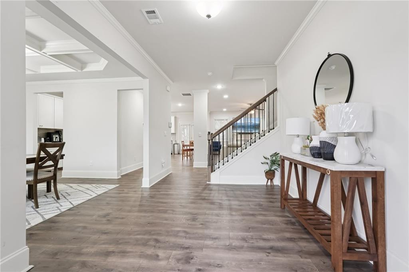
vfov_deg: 73.7
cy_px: 136
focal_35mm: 16
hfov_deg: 96.8
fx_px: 182
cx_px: 204
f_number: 9
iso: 800
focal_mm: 16
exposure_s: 1/5
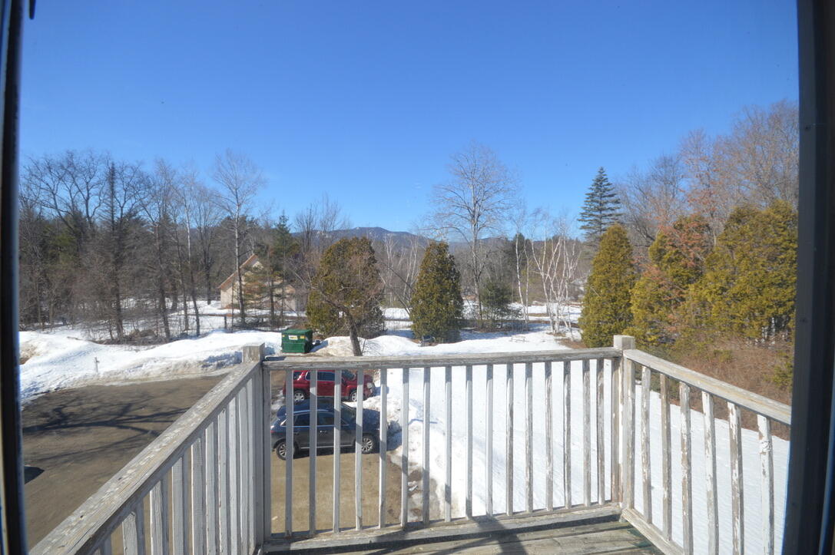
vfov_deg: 77.2
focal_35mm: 15
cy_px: 278
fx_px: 348
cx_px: 418
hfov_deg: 100.4
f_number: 8
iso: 100
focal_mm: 10
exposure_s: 1/250
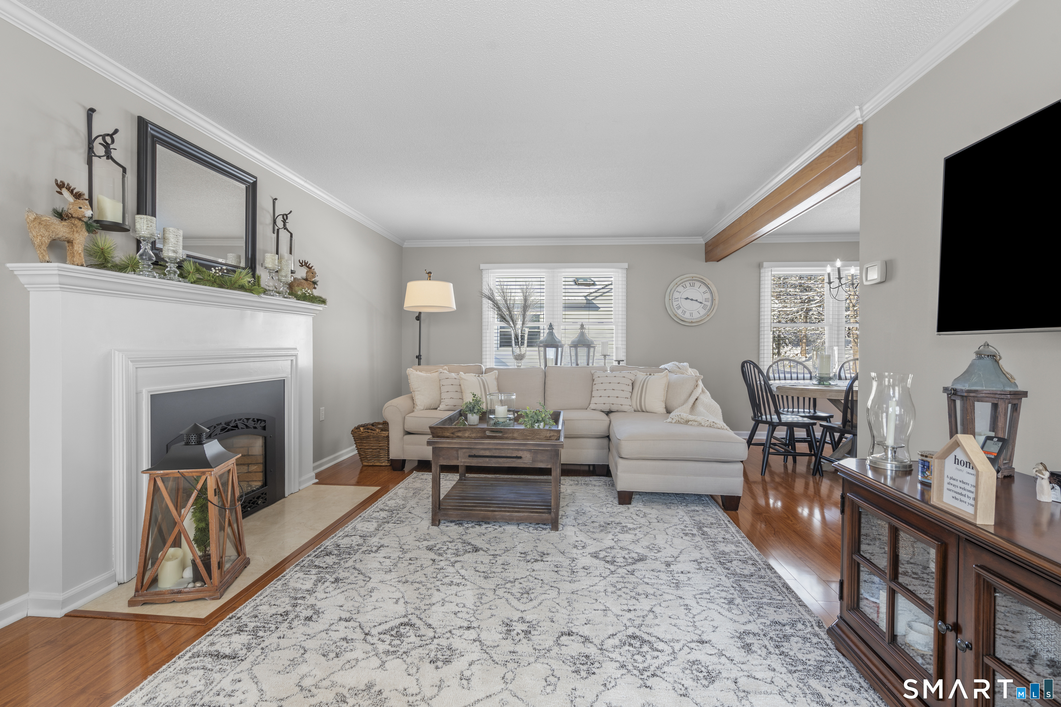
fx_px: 472
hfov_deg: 96.7
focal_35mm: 16
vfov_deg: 73.7
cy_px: 354
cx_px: 530
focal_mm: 16
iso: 200
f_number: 9
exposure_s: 1/2.5
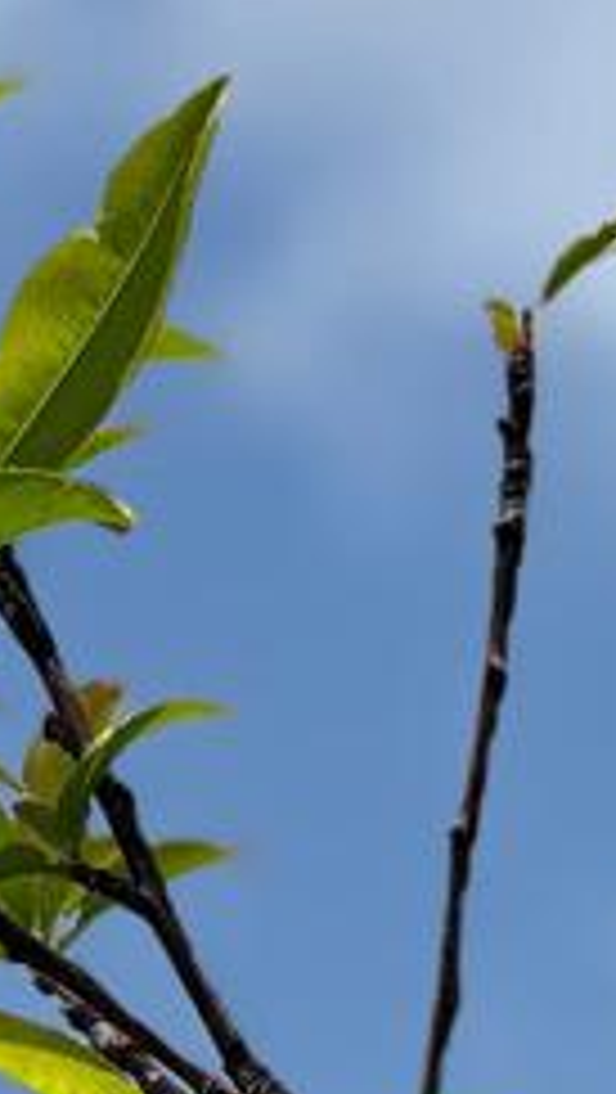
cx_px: 454
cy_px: 2368
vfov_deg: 10.7
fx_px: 5189
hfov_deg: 6.8
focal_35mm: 179
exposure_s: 1/4425
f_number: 1.6
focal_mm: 5.96
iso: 50
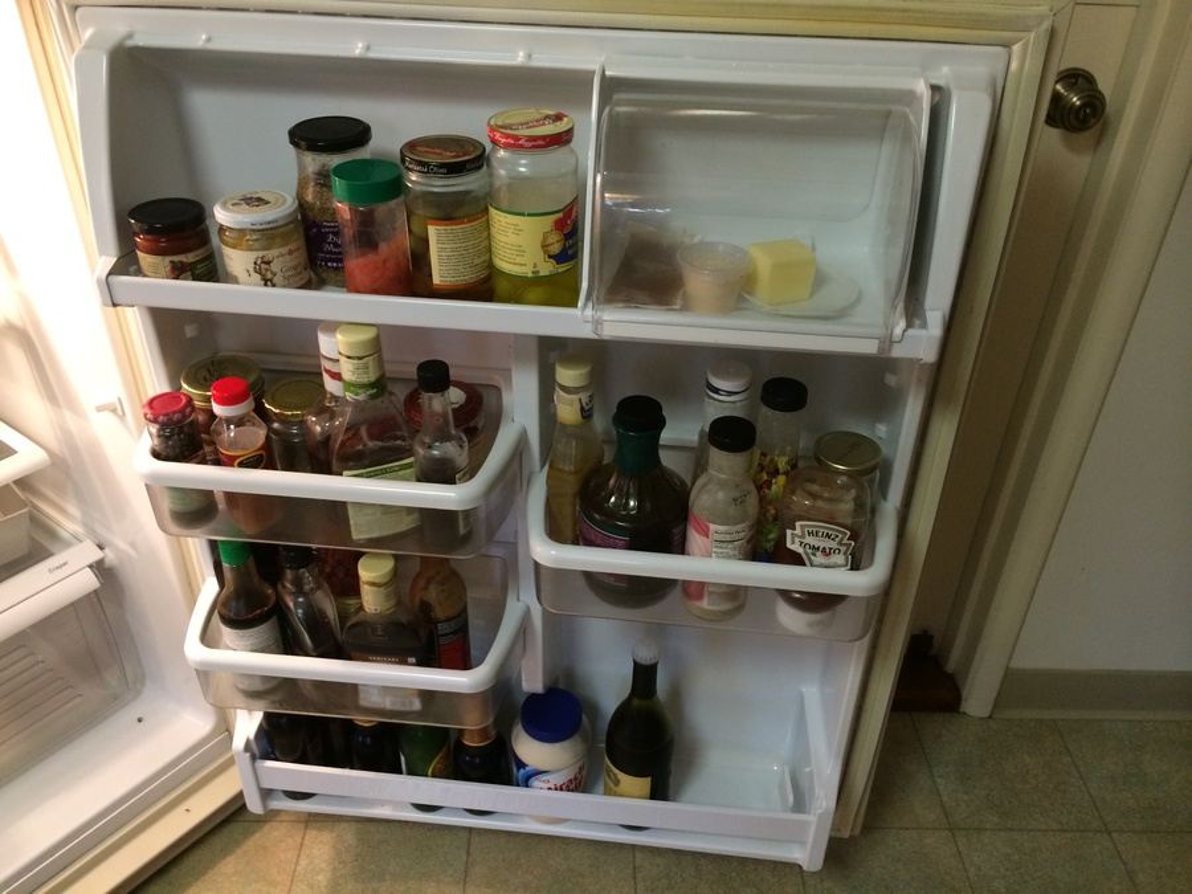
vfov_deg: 46.8
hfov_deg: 60.0
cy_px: 447
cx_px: 596
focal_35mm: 30
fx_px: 1033
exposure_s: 1/30
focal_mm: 4.12
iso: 200
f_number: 2.2
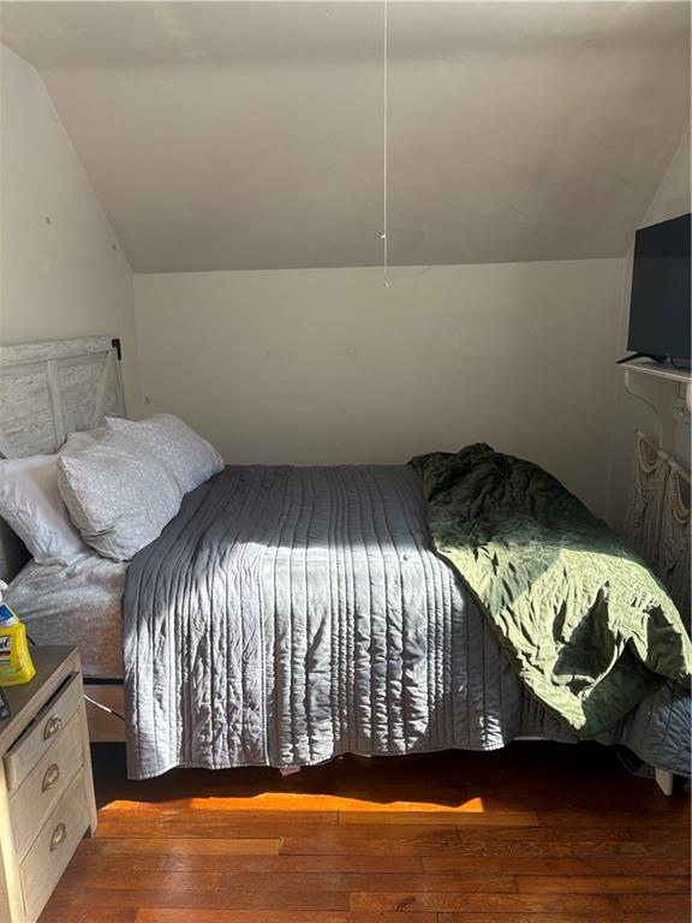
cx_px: 346
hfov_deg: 53.1
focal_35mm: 26
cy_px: 462
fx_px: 693
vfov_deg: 67.3
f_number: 1.6
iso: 50
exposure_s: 1/277
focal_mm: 5.96
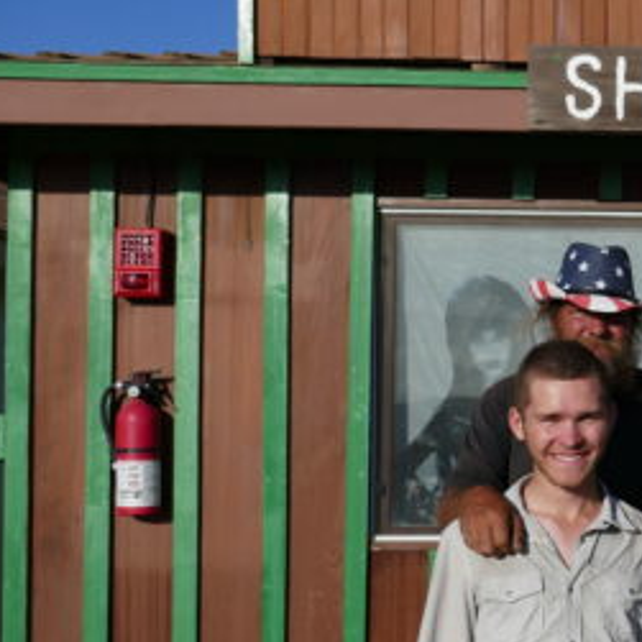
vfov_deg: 26.4
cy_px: 384
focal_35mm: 65
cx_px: 826
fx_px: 1364
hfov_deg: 23.5
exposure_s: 1/3200
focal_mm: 9.1
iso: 125
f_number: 2.8
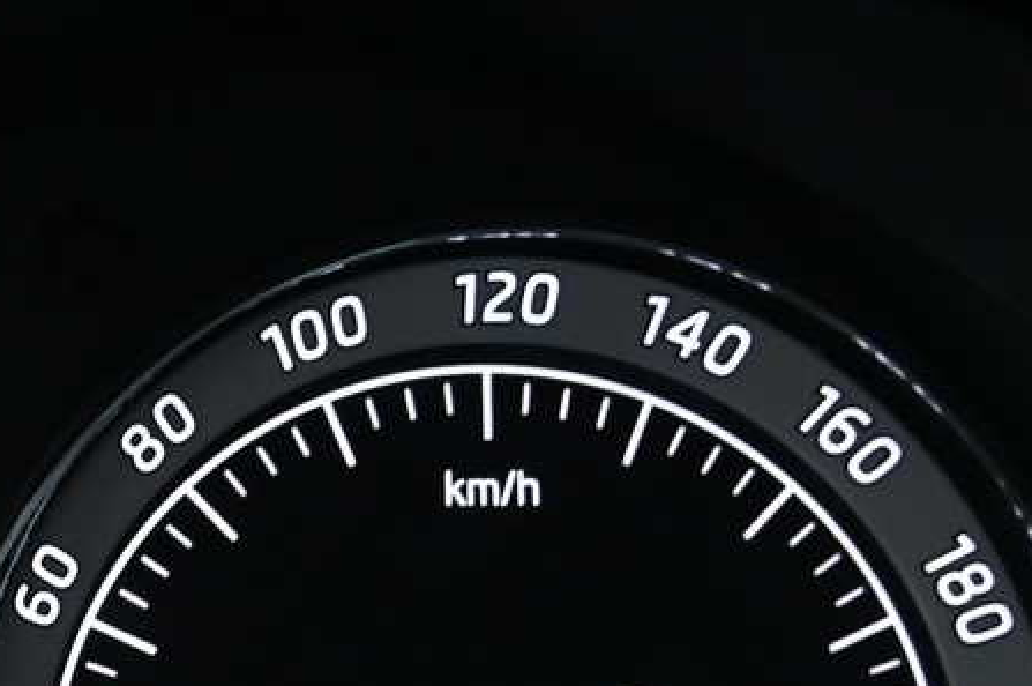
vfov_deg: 9.9
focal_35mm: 138
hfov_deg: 13.9
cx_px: -519
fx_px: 3952
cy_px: 635
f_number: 4
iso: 2000
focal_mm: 38
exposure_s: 1/20
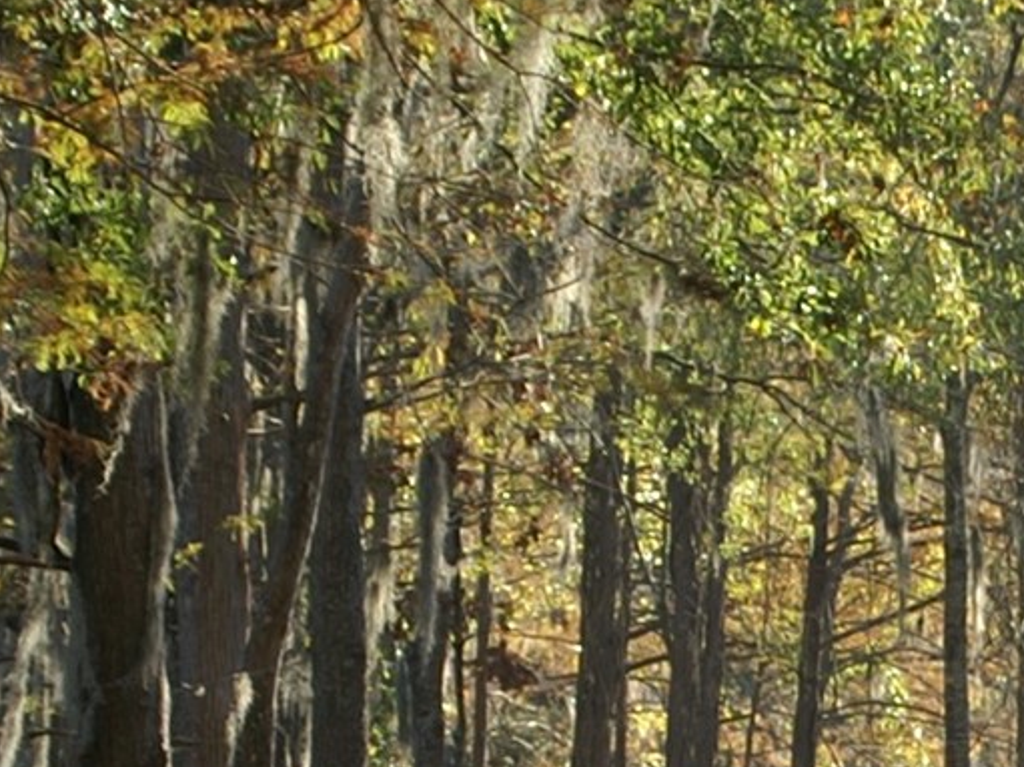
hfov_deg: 7.1
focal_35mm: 276
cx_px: 1132
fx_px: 8164
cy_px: 1057
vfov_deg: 5.3
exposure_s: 1/100
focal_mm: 45
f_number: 6.3
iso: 100
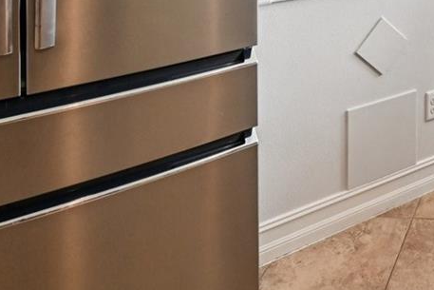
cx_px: 514
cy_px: -138
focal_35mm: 49
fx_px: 591
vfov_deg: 22.8
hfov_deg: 33.3
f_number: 8
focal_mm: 14
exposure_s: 1/200
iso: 400
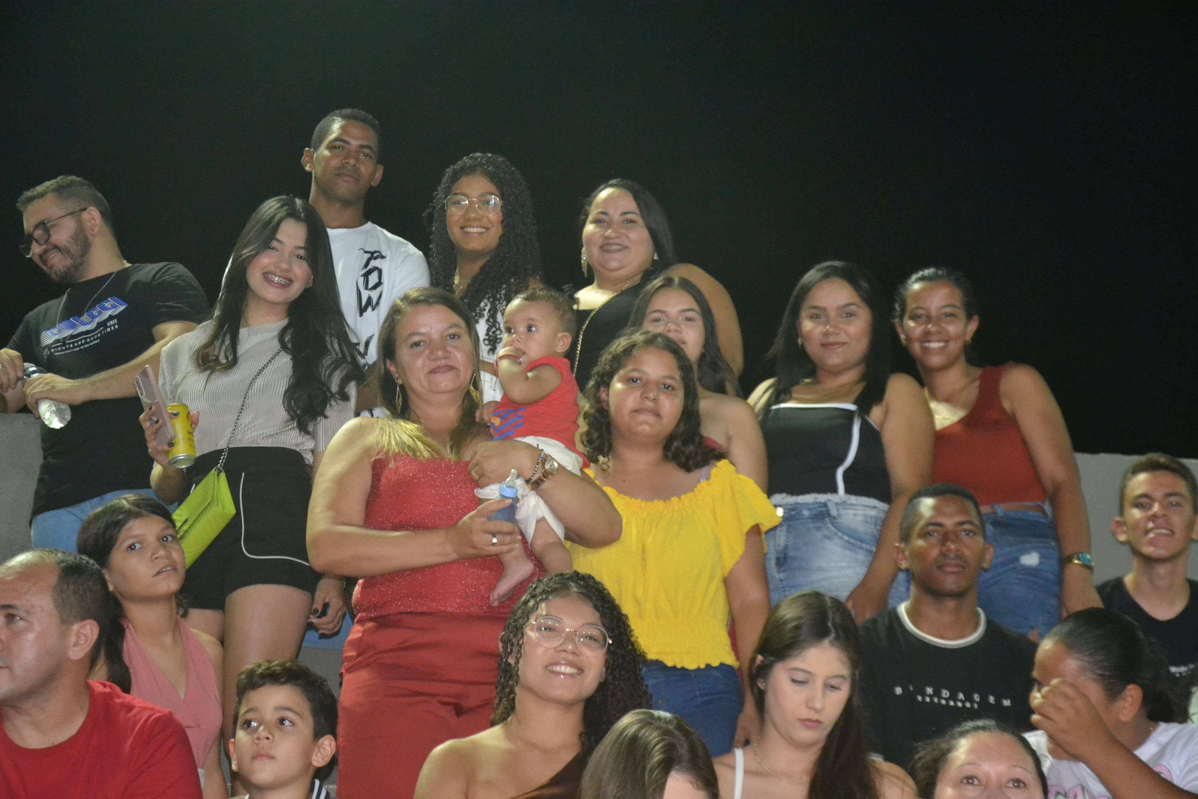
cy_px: 400
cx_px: 599
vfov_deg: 14.7
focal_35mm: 93
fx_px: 3095
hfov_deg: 21.9
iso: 3200
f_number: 5.3
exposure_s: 1/60
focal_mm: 62
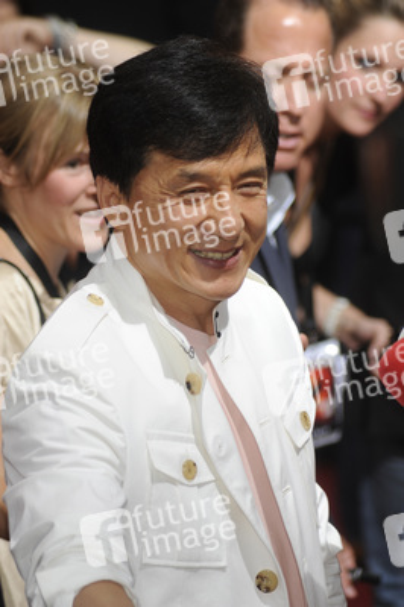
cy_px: 304
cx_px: 202
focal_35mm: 300
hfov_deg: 4.6
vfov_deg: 6.9
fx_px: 5058
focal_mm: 300
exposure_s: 1/250
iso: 640
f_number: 6.3
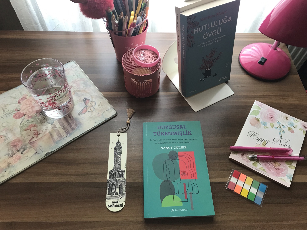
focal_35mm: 28
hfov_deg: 63.4
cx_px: 154
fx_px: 248
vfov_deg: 49.7
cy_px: 115
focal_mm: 3.99
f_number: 1.8
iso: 40
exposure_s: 1/33
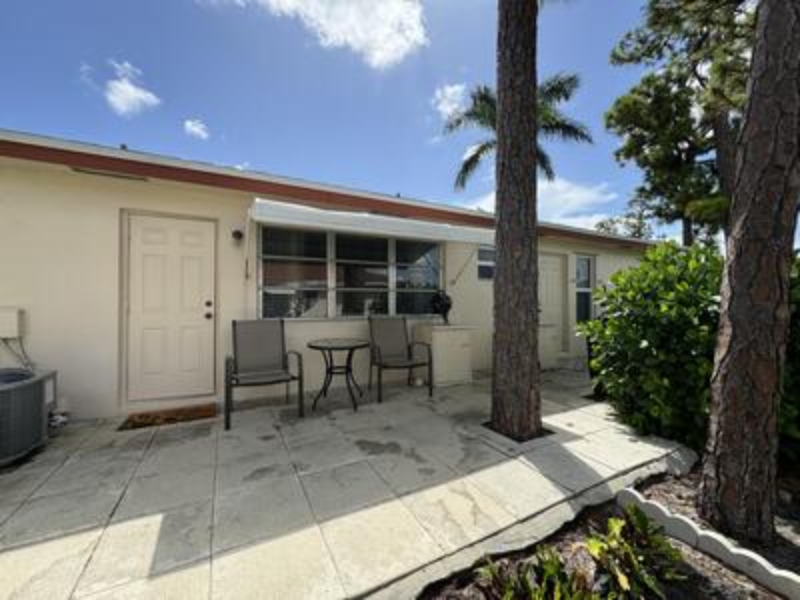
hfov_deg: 102.1
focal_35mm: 14
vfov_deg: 85.7
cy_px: 300
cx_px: 400
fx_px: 324
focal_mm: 2.22
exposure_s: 1/993
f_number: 2.2
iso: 50
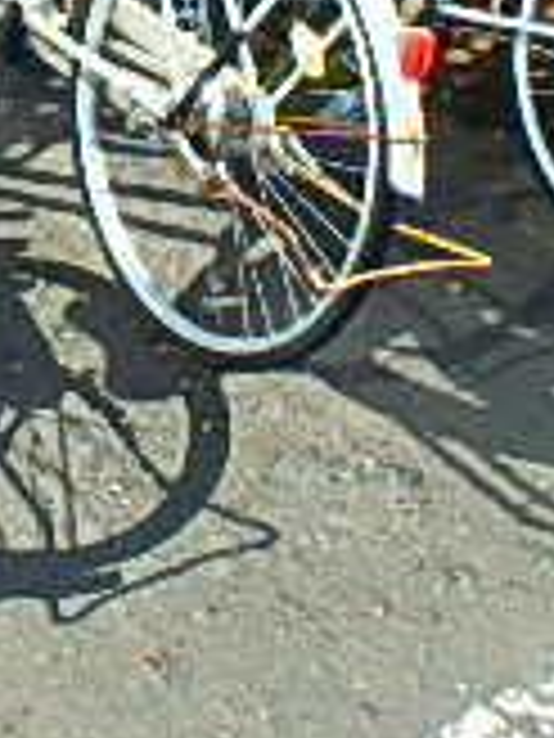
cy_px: -144
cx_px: -158
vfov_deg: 22.1
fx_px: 1750
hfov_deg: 17.0
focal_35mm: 82
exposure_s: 1/500
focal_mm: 3.7
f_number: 3.5
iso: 125
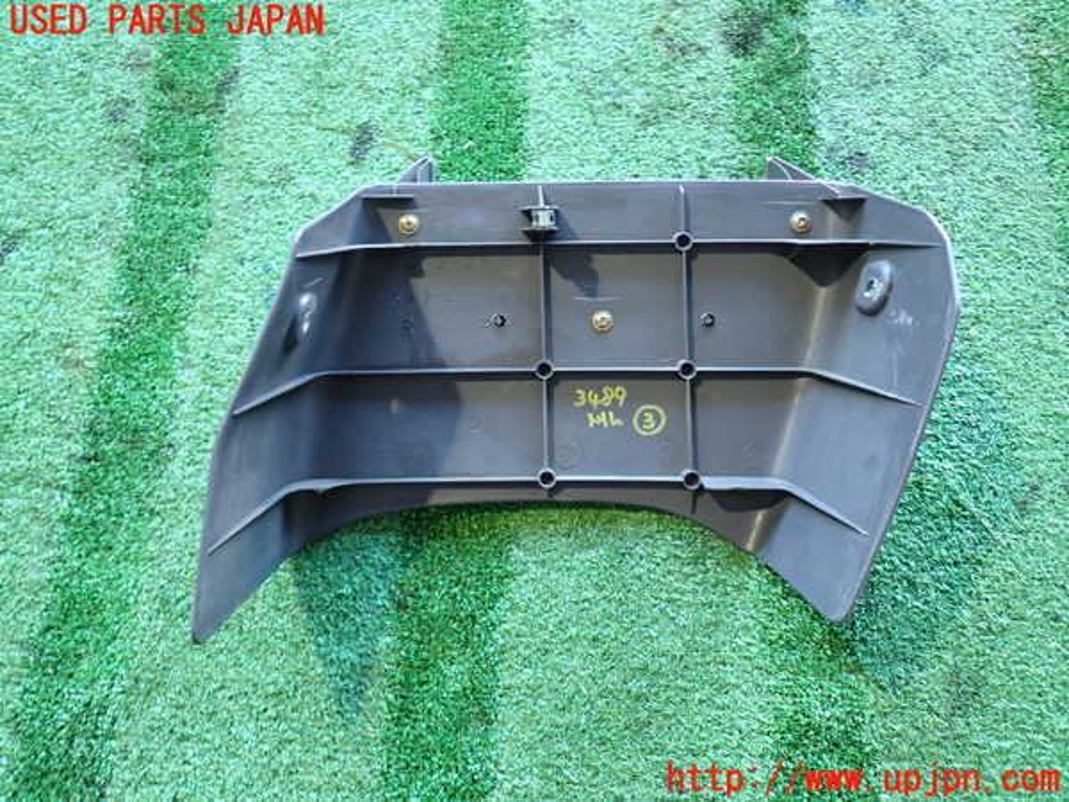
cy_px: 401
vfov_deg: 46.8
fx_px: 926
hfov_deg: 60.0
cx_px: 534
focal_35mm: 30
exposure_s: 1/30
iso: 320
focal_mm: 5.4
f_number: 2.3
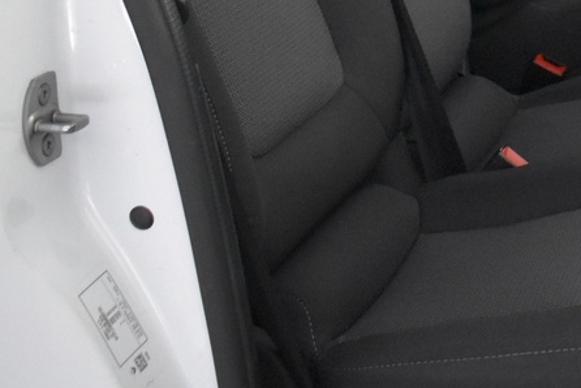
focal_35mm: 98
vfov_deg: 13.6
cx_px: 866
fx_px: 1583
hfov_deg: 18.5
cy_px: -73
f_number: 3.5
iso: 3200
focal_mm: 18
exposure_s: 1/60
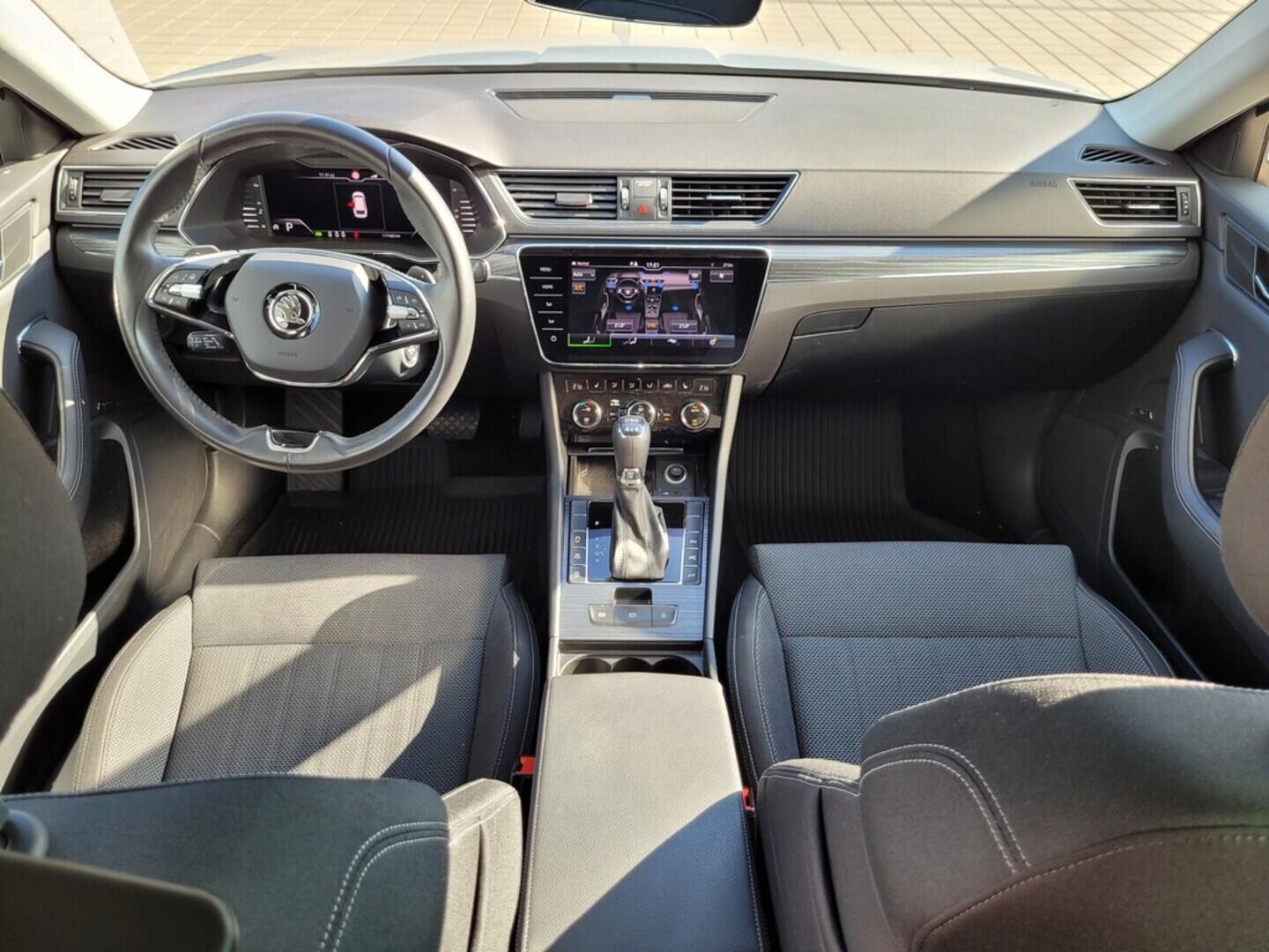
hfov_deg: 67.3
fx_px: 953
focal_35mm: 26
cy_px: 476
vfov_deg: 53.1
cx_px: 634
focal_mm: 5.4
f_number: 1.8
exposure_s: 1/100
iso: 50
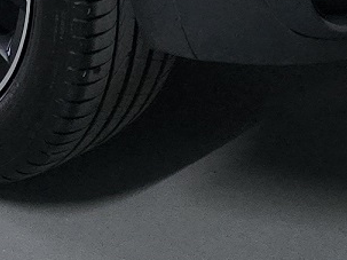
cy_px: -617
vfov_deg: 7.0
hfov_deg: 10.8
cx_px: 71
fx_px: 1824
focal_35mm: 182
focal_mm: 6.3
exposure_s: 1/40
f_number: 1.7
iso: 1600
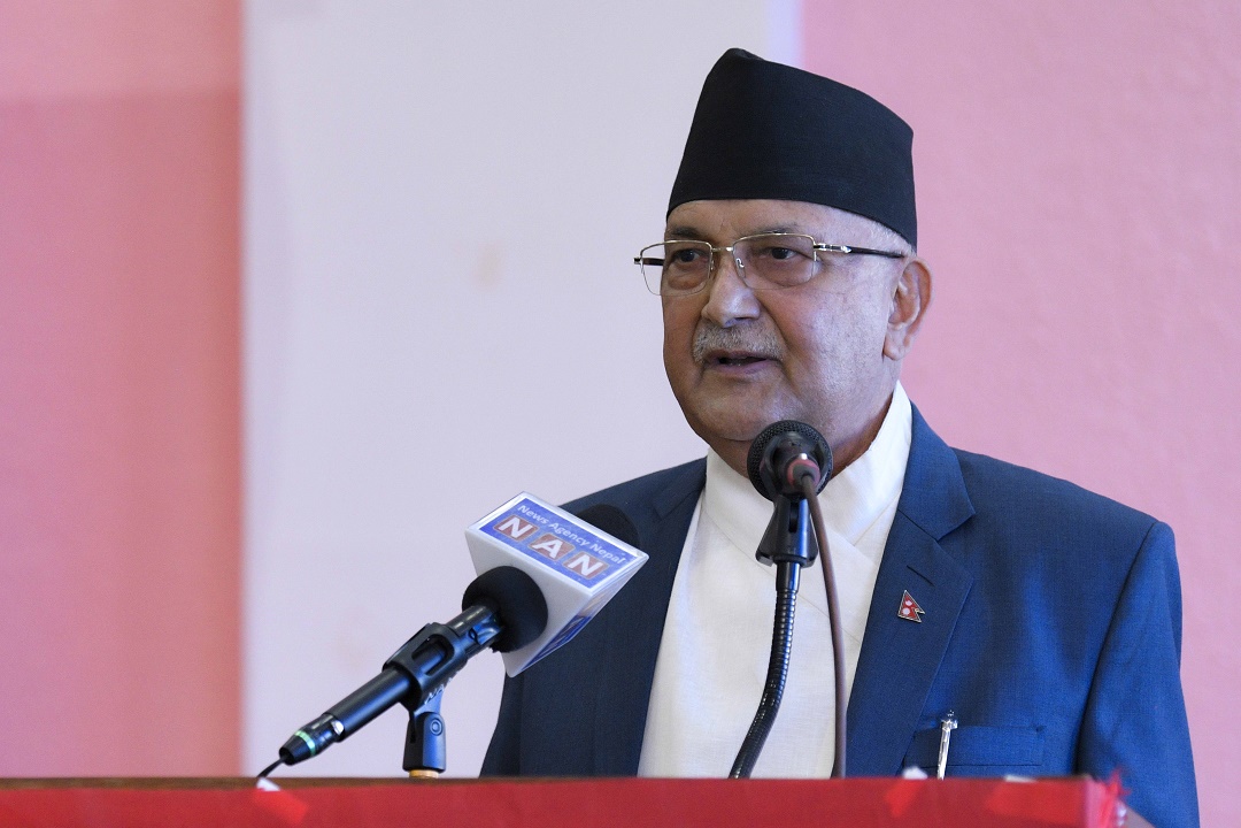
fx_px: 4653
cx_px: 620
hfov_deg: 15.2
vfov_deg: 10.2
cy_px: 414
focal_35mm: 135
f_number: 2.8
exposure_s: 1/160
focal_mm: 135
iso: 1250
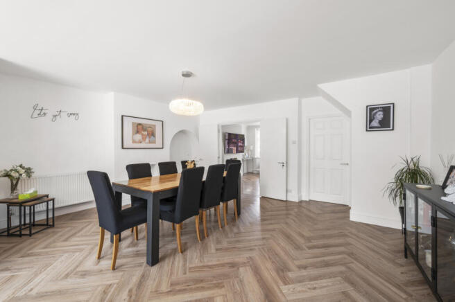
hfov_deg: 104.3
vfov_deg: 81.1
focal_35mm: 14
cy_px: 151
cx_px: 228
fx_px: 177
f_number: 16
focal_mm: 14
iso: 200
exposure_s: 1/3
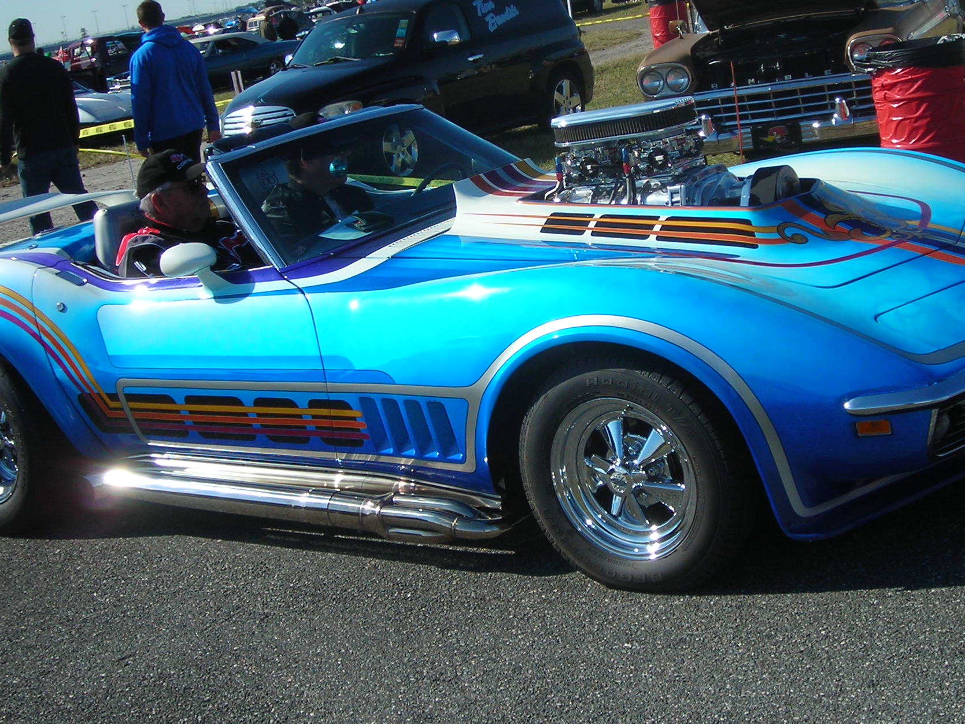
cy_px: 307
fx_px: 1645
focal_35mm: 59
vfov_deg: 24.8
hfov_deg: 32.6
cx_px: 550
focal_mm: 6.3
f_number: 6.4
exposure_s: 1/230
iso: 50
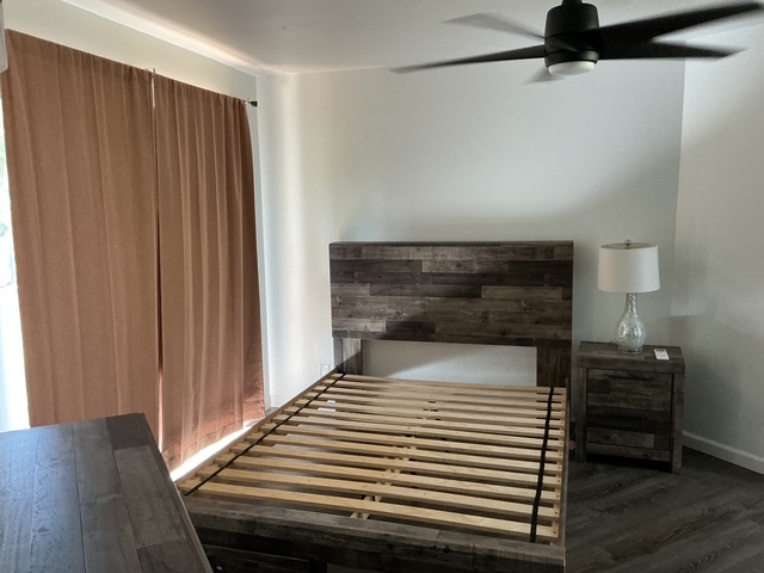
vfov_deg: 48.2
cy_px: 286
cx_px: 382
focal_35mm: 29
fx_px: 640
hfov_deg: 61.7
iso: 125
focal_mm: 3
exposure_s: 1/60
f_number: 1.8
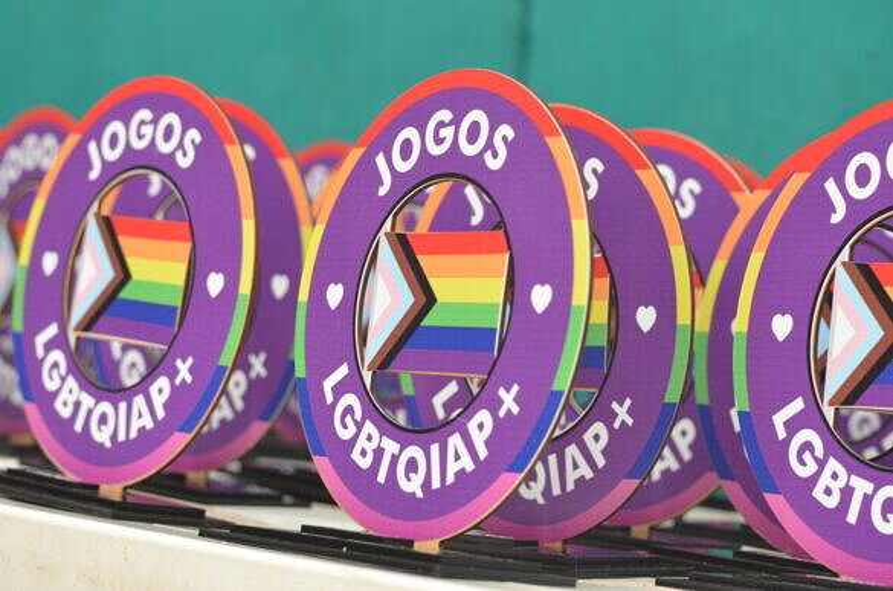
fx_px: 2598
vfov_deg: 13.0
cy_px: 296
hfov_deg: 19.5
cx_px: 446
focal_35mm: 105
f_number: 4.5
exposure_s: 1/80
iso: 640
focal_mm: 70
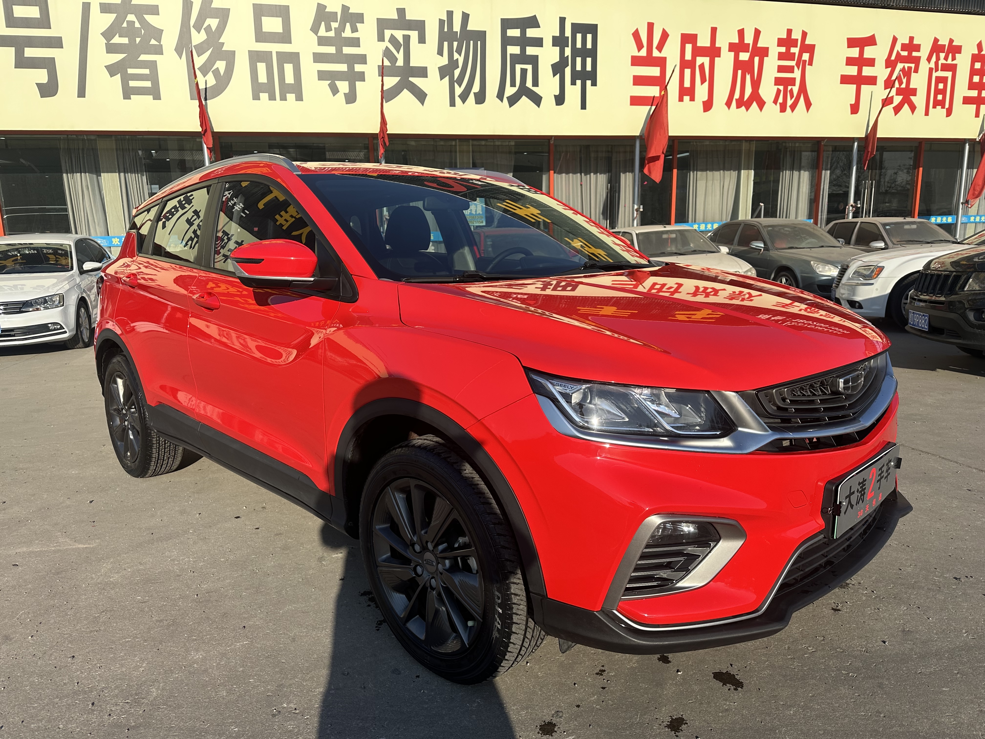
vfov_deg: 56.8
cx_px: 492
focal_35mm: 24
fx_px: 683
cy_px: 370
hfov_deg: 71.6
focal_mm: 6.86
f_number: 1.78
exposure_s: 1/3717
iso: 80
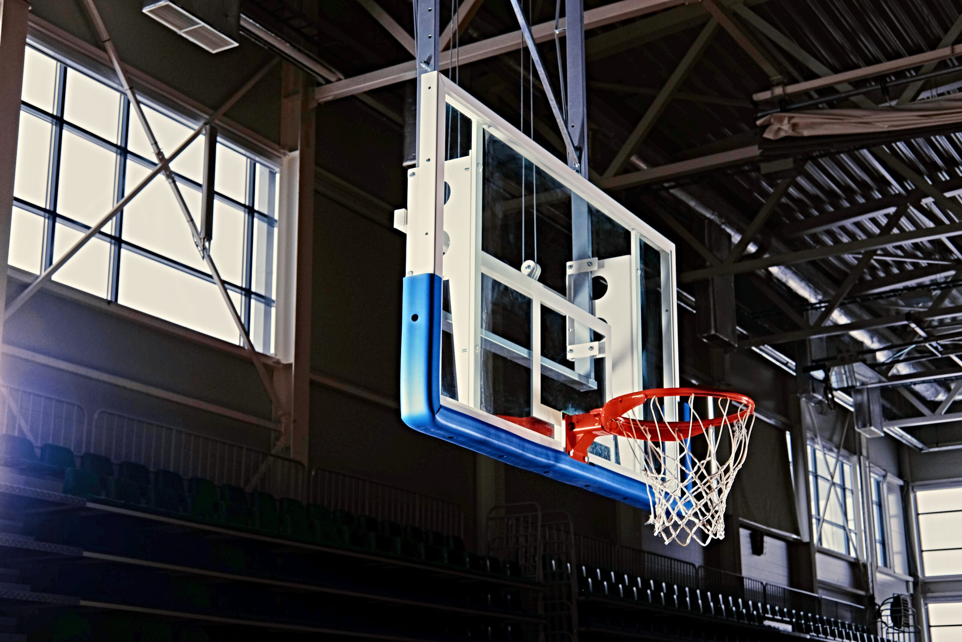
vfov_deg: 25.5
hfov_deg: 37.5
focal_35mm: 53
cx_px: 481
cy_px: 321
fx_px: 1416
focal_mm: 35
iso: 200
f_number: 7.1
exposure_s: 1/125
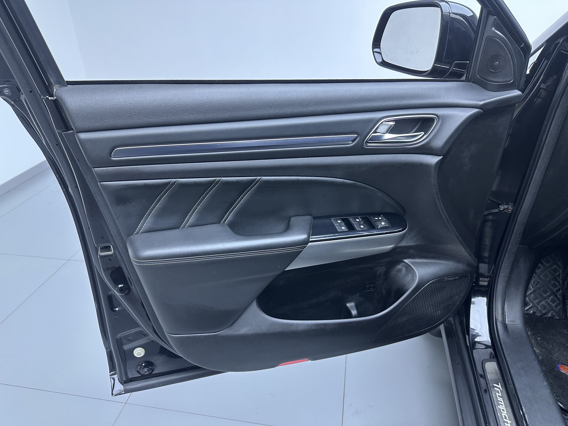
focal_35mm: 24
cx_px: 284
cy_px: 213
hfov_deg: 71.6
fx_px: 394
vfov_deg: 56.8
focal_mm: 6.86
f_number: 1.78
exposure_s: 1/100
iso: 200
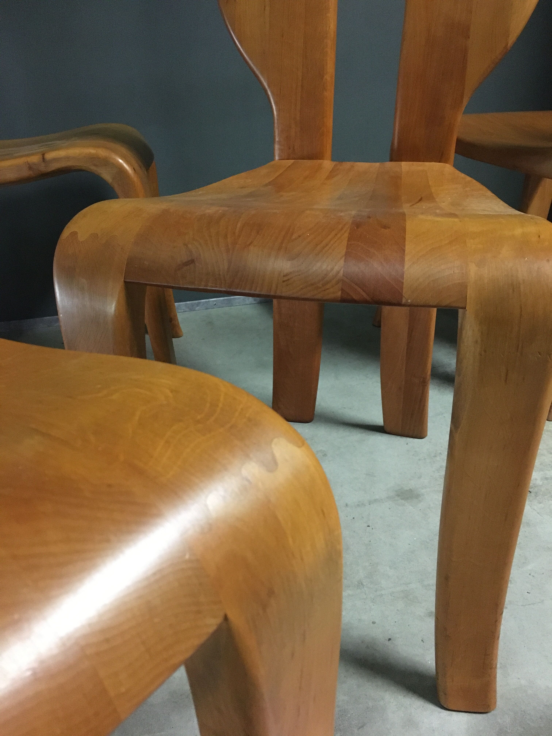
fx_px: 617
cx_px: 276
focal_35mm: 29
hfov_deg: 48.2
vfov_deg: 61.7
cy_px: 368
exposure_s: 1/17
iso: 320
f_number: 2.2
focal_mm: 4.15
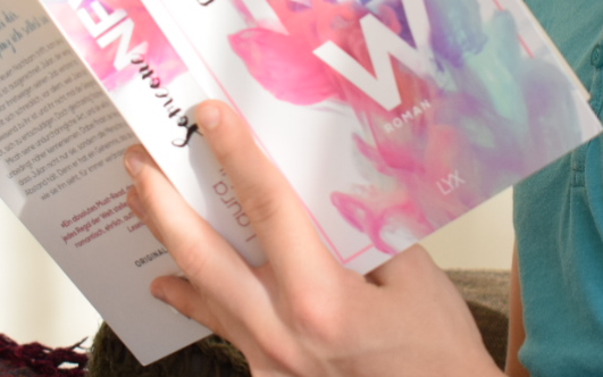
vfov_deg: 9.3
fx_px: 2301
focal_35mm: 140
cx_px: 273
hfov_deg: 14.9
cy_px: 36
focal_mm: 30
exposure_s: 1/320
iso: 640
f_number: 4.2
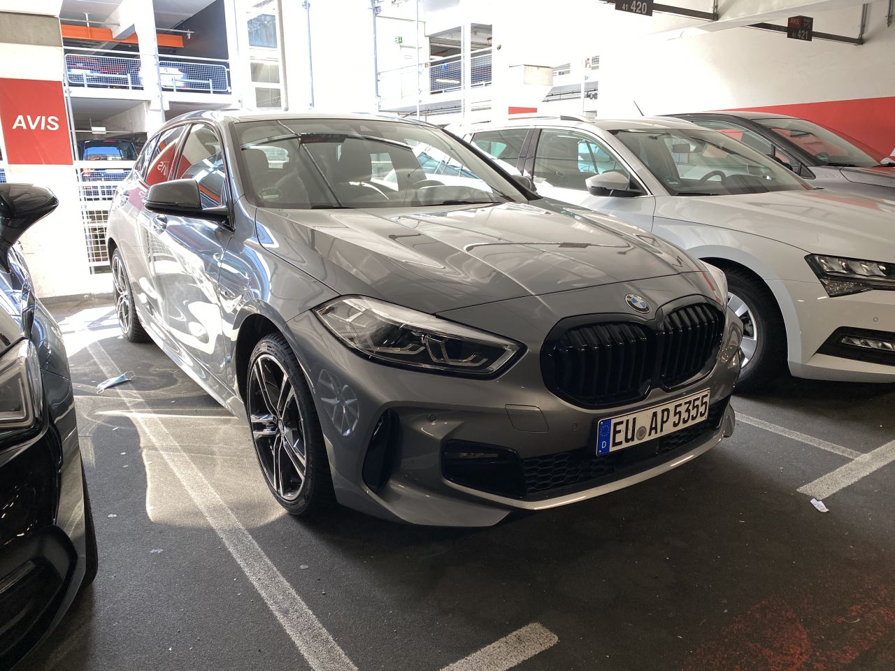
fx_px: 672
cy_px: 336
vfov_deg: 53.1
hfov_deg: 67.3
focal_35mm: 26
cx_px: 448
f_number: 1.8
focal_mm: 4.25
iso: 80
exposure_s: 1/100
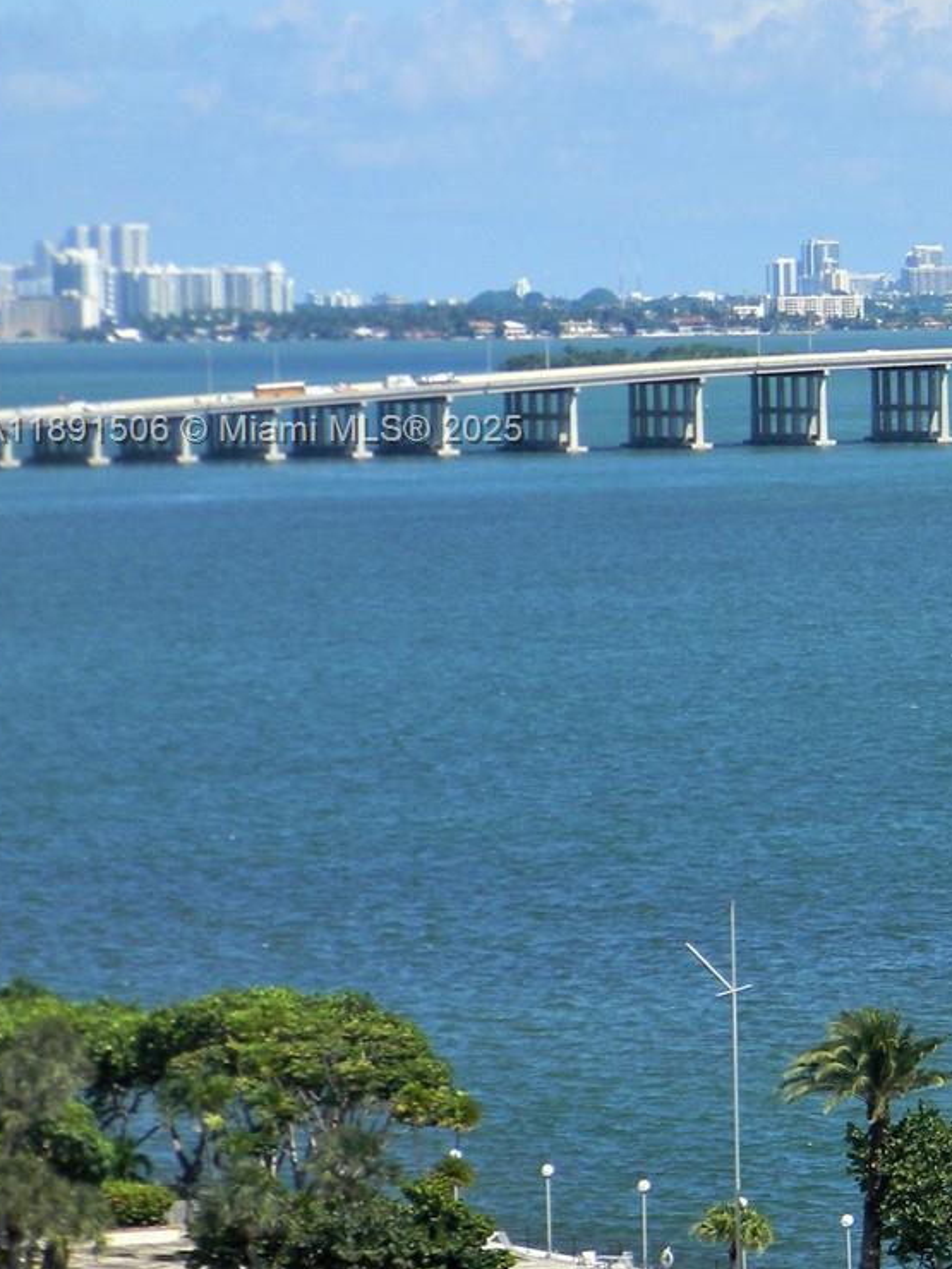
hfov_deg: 6.5
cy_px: 432
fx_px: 8324
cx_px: 1347
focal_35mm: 227
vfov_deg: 8.7
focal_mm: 19
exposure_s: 1/554
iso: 80
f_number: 4.7
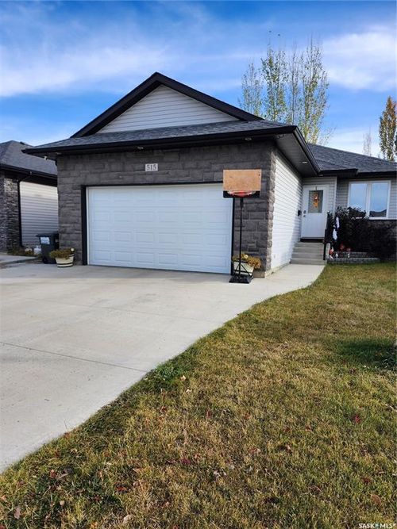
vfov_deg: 73.9
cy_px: 264
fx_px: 352
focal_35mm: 23
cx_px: 198
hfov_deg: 58.9
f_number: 1.8
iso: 25
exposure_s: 1/765
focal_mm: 5.54
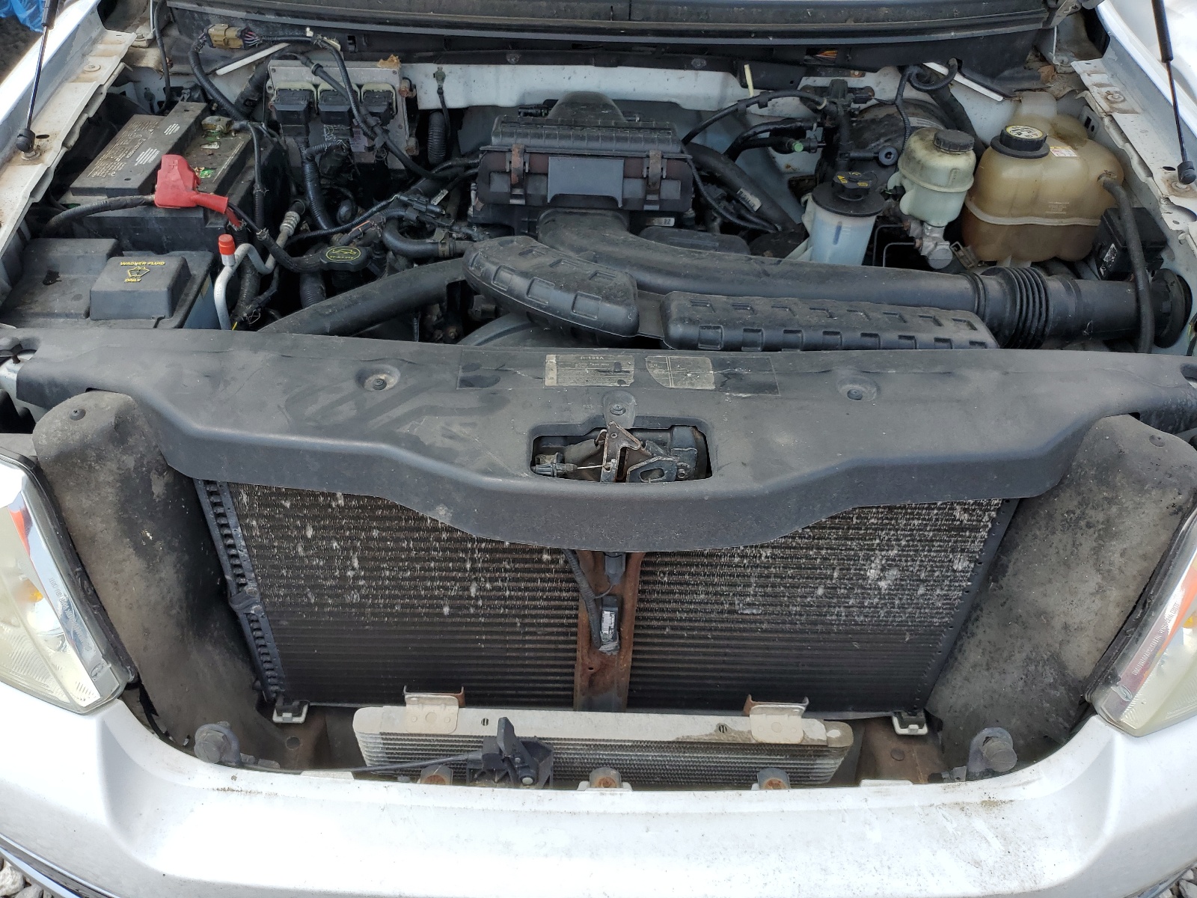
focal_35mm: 26
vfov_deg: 53.1
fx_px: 899
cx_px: 598
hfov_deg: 67.3
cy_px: 449
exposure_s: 1/1250
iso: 50
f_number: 1.5
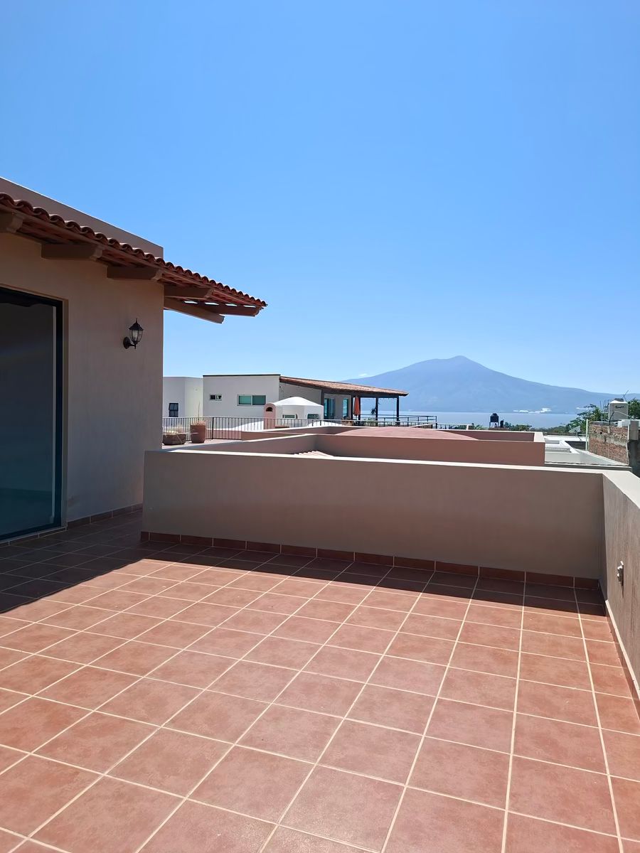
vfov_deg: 73.9
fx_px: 567
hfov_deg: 58.9
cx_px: 320
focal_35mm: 23
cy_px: 426
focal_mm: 5.54
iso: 50
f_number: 1.8
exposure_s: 1/2849
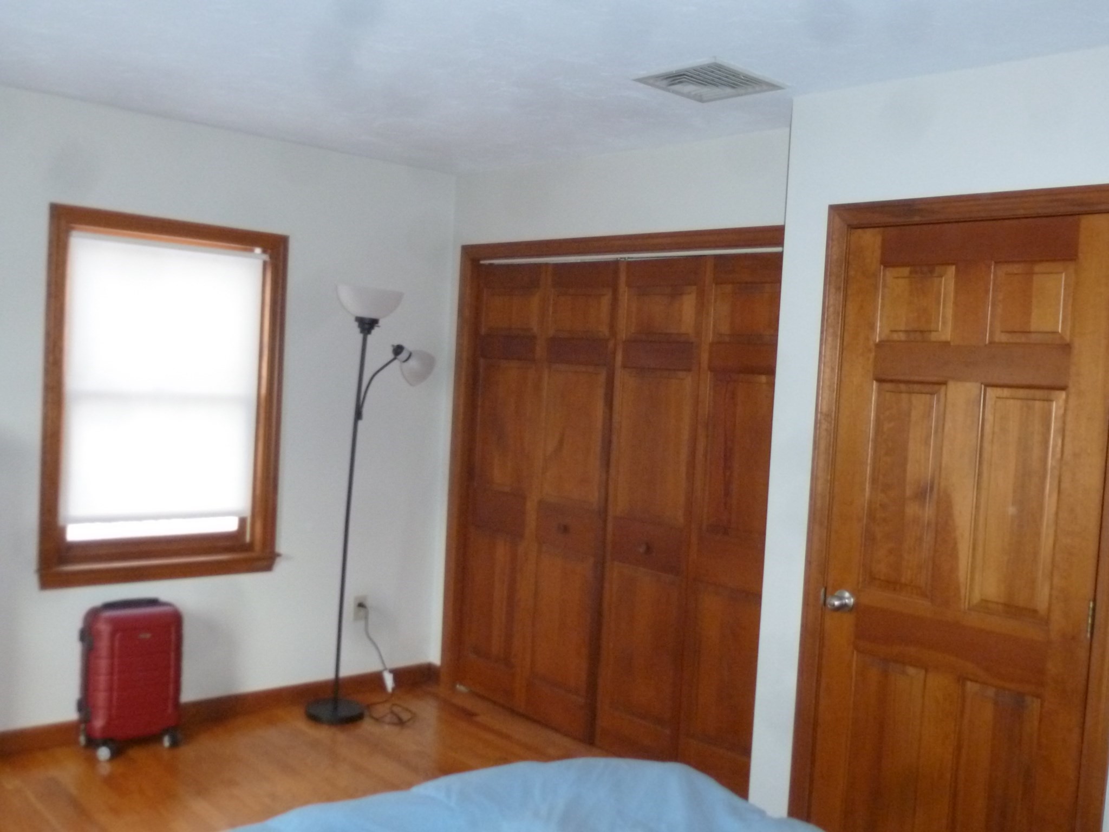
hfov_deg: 55.4
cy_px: 416
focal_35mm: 33
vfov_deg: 42.9
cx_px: 554
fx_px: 1057
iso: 500
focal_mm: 5.9
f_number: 3.6
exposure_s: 1/60
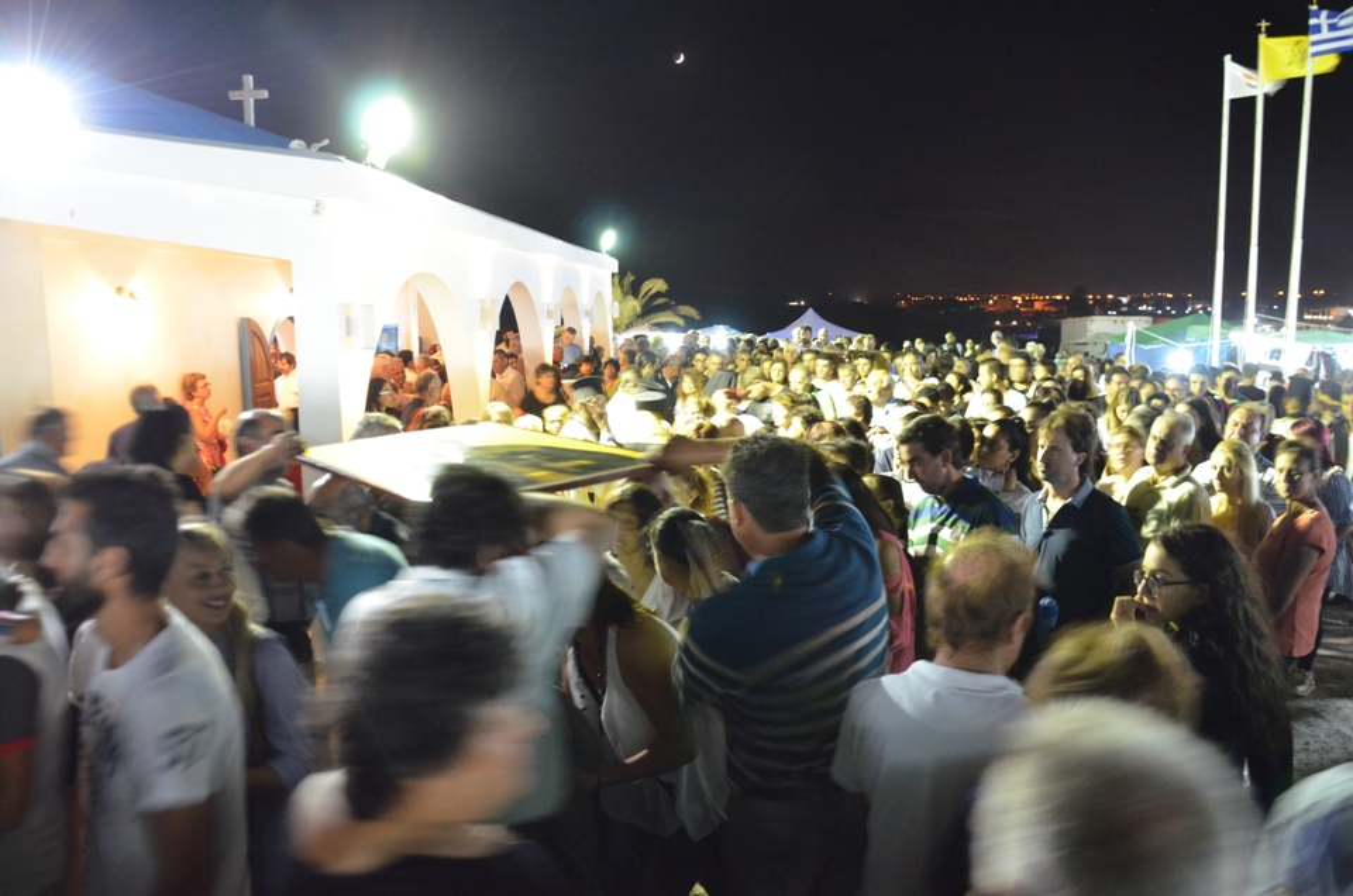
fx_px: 1013
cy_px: 448
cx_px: 676
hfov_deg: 67.5
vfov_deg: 47.7
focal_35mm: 27
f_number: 3.5
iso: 2000
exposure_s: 1/6
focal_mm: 18
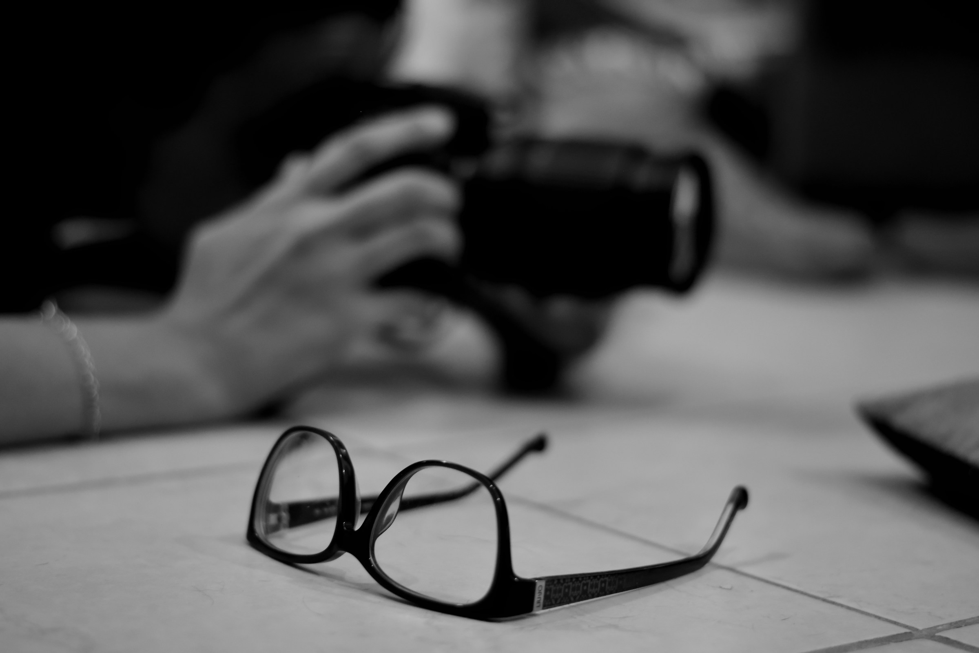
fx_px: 2039
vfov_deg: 18.2
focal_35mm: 75
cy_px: 326
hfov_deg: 27.0
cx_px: 490
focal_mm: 50
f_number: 1.8
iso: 800
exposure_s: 1/100
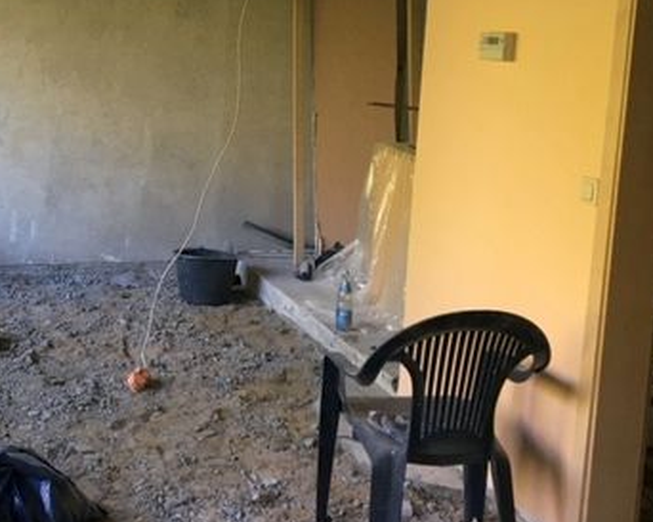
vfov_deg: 28.0
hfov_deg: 34.2
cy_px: 101
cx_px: 116
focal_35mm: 53
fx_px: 1023
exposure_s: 1/33
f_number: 2.2
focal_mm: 4.15
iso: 100
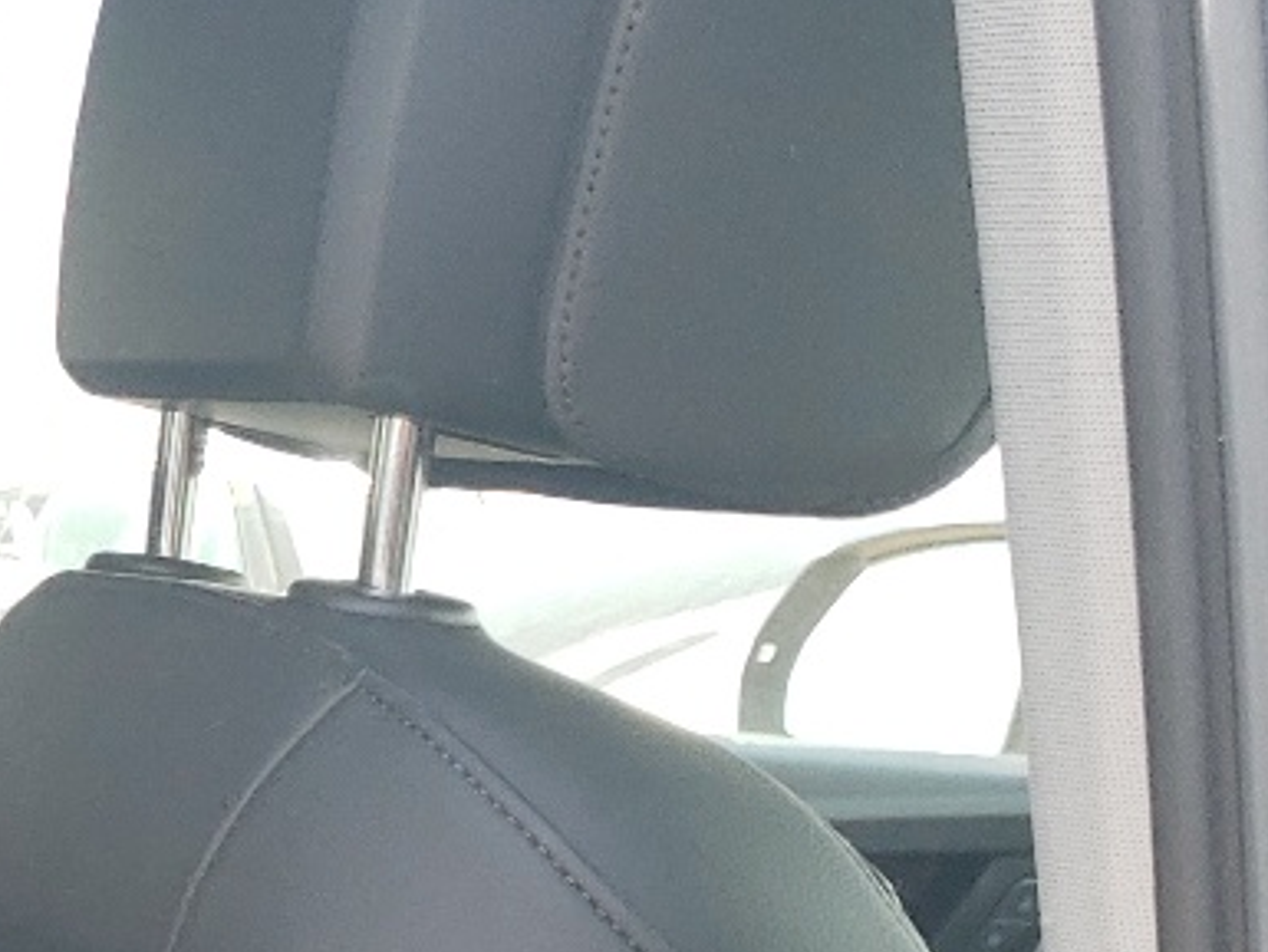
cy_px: 1904
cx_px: -464
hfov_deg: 16.9
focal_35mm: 108
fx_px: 3957
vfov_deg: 12.2
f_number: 1.5
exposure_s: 1/204
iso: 50
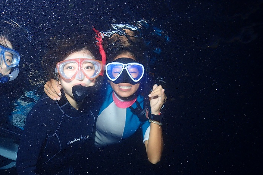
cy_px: 159
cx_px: 74
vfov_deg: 25.6
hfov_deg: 38.1
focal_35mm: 51
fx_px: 373
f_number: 3.2
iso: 200
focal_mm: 5.5
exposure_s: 1/60
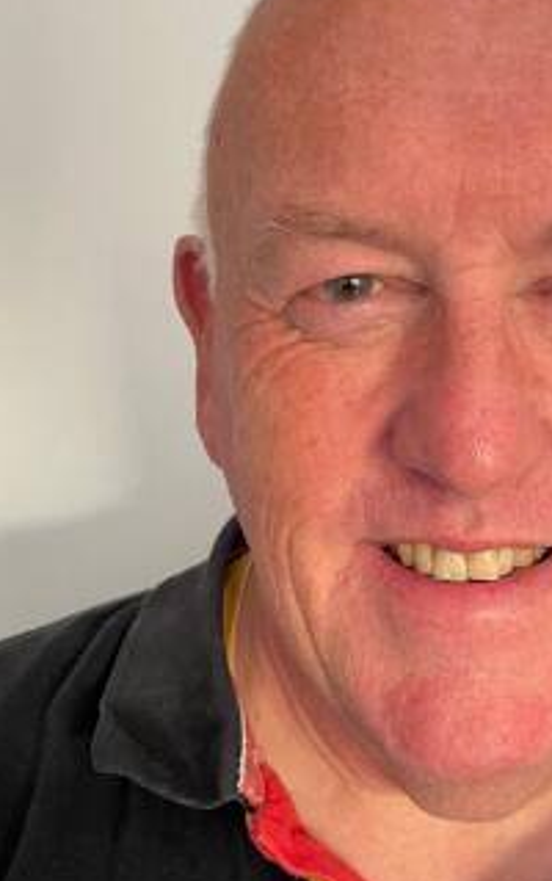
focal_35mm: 46
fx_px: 1105
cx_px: 450
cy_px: 529
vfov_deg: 43.2
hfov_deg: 27.4
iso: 250
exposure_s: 1/60
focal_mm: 4.2
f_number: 1.6
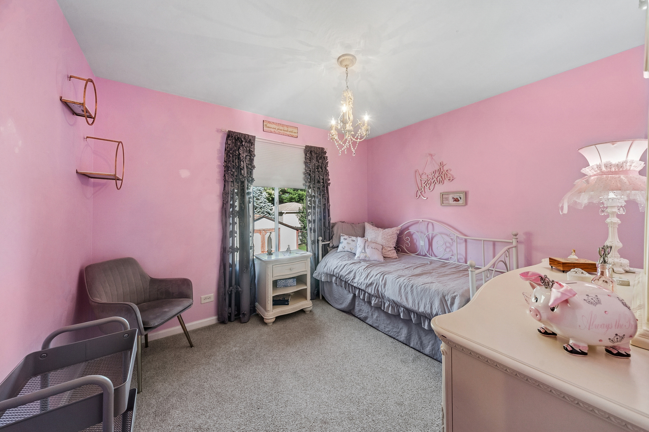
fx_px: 216
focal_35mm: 12
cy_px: 216
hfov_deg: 112.7
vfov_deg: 89.9
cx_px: 324
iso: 400
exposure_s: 1/30
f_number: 8
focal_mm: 12
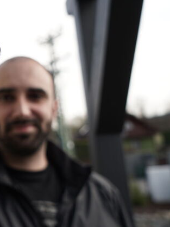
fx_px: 347
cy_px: 116
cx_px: -41
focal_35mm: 53
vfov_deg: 36.2
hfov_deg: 24.6
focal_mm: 24
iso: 100
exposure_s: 1/250
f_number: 4
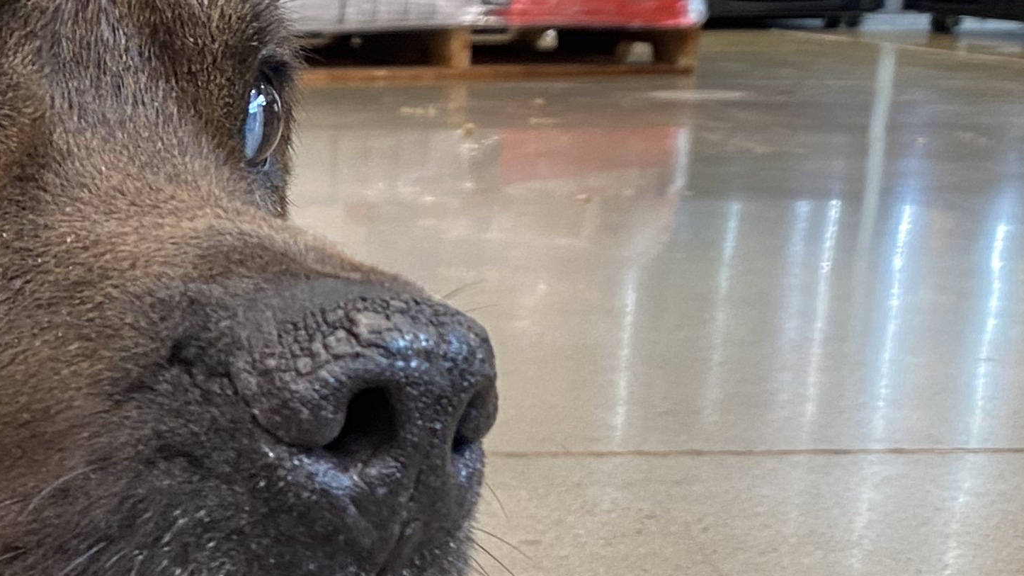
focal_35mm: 79
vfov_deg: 15.0
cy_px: 611
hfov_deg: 24.7
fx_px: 2145
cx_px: -150
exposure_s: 1/60
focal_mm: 4.25
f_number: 1.8
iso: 125
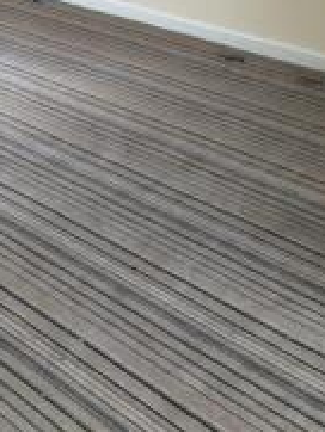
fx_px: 875
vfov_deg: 26.3
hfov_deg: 20.8
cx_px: 62
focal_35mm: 70
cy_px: 4
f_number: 2.2
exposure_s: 1/33
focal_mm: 4.15
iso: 64
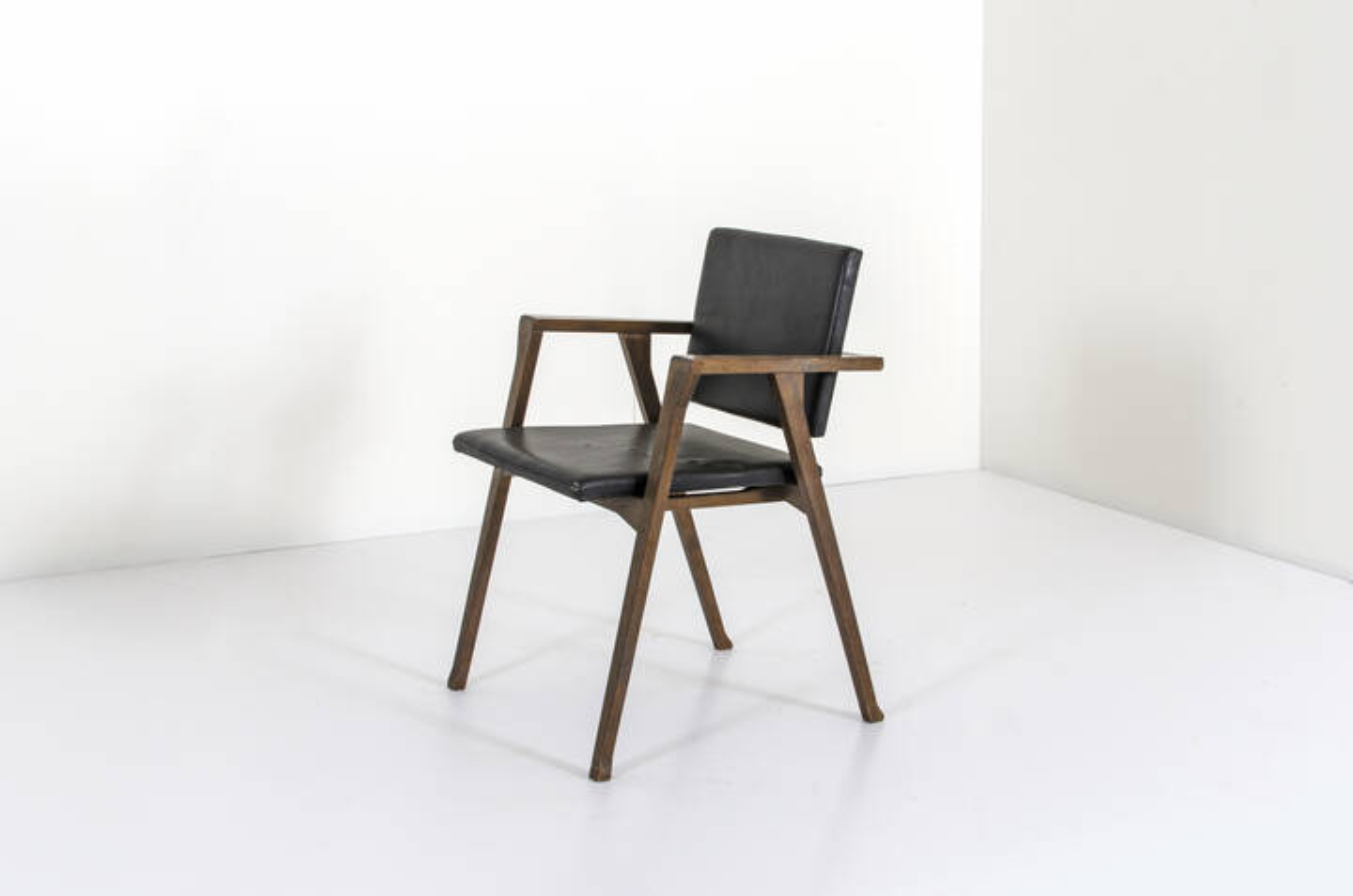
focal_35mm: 52
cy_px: 448
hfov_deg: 37.9
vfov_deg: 25.6
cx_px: 676
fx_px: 1969
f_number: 18
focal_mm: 35
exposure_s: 1/160
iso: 100
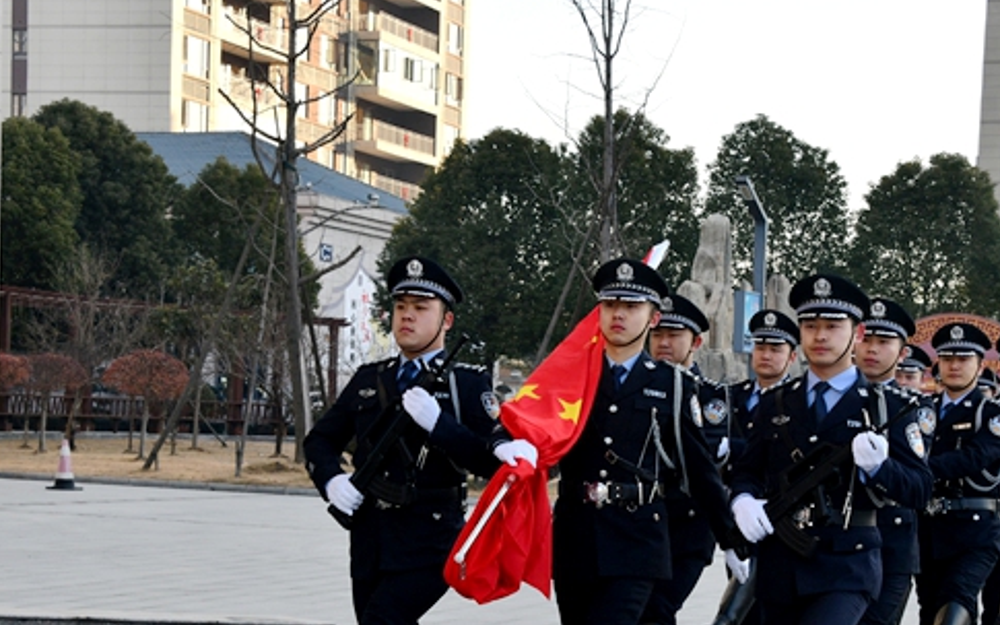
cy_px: 457
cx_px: 606
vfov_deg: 15.5
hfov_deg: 24.6
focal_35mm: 84
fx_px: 2289
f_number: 8
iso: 400
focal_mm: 50
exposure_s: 1/250
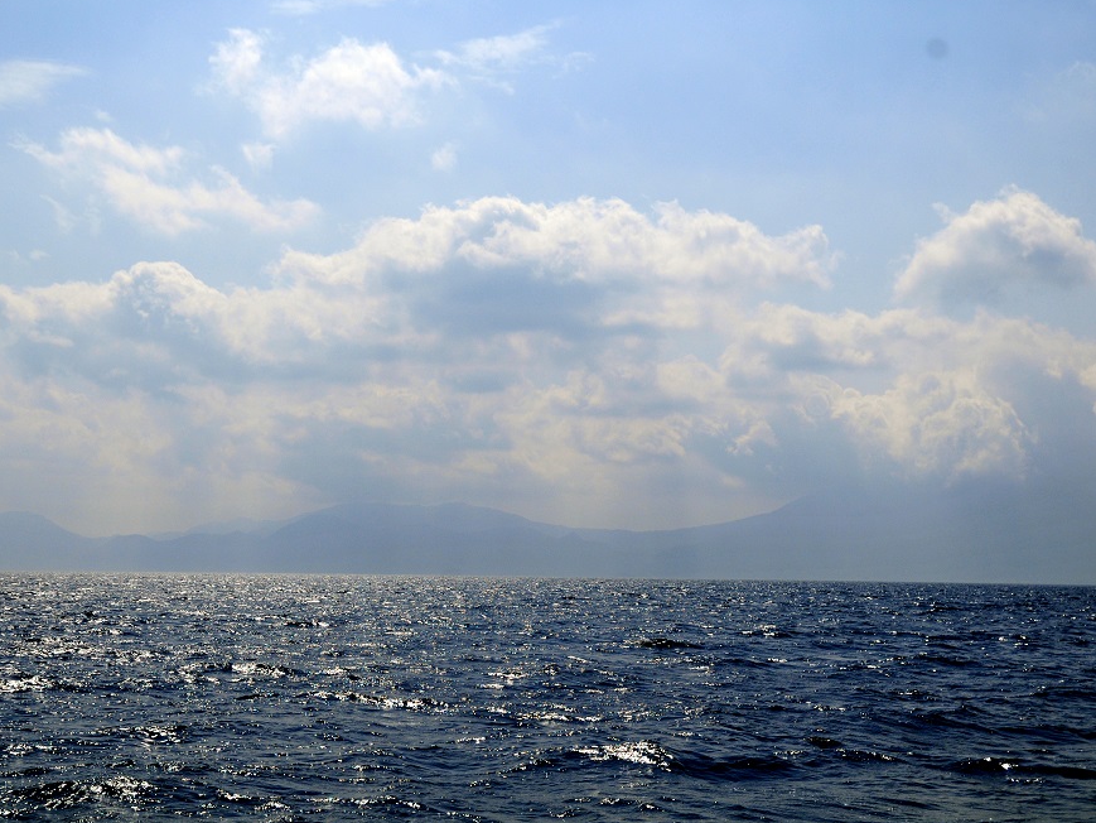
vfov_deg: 27.5
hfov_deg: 36.1
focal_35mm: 53
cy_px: 410
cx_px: 467
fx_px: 1678
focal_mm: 32
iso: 250
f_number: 6.3
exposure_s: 1/5000
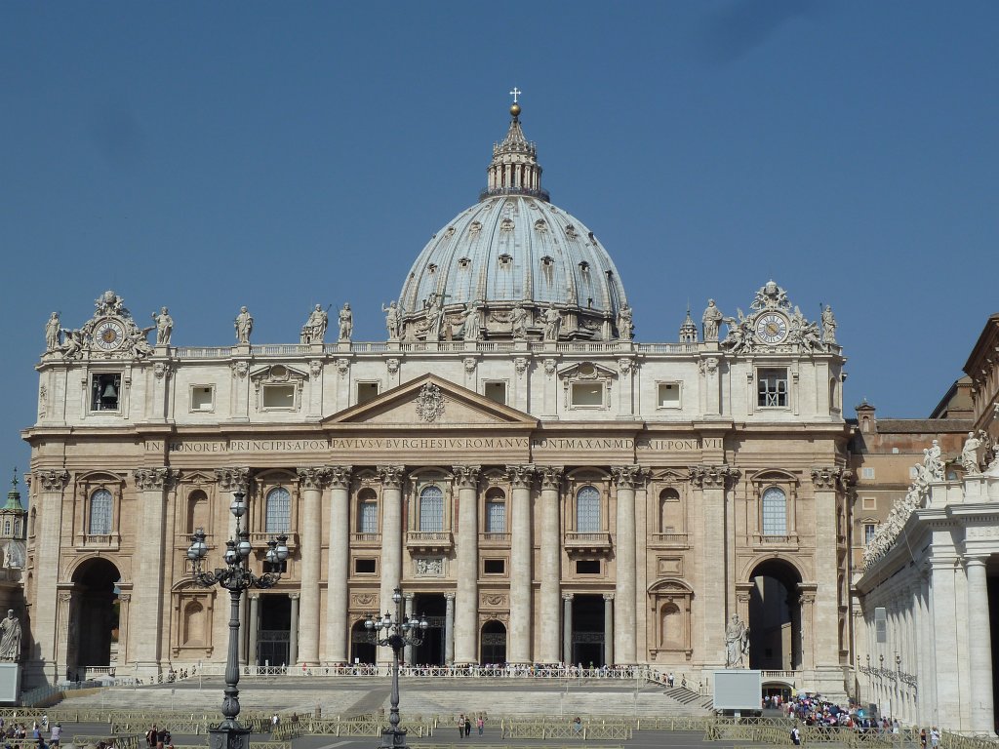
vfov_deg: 23.3
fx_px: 1818
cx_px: 500
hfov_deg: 30.7
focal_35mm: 63
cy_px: 374
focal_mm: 10.3
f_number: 5.6
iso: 80
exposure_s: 1/640
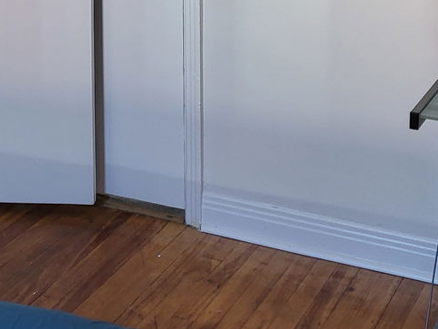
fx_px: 1088
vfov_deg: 16.1
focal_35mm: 86
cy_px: -118
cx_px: 219
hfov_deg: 22.8
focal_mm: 5.4
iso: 250
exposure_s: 1/60
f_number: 1.8
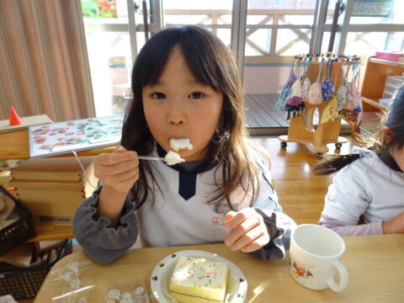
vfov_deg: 56.8
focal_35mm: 24
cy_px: 152
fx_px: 280
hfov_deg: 71.6
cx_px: 202
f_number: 3.5
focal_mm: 4.1
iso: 100
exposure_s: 1/30
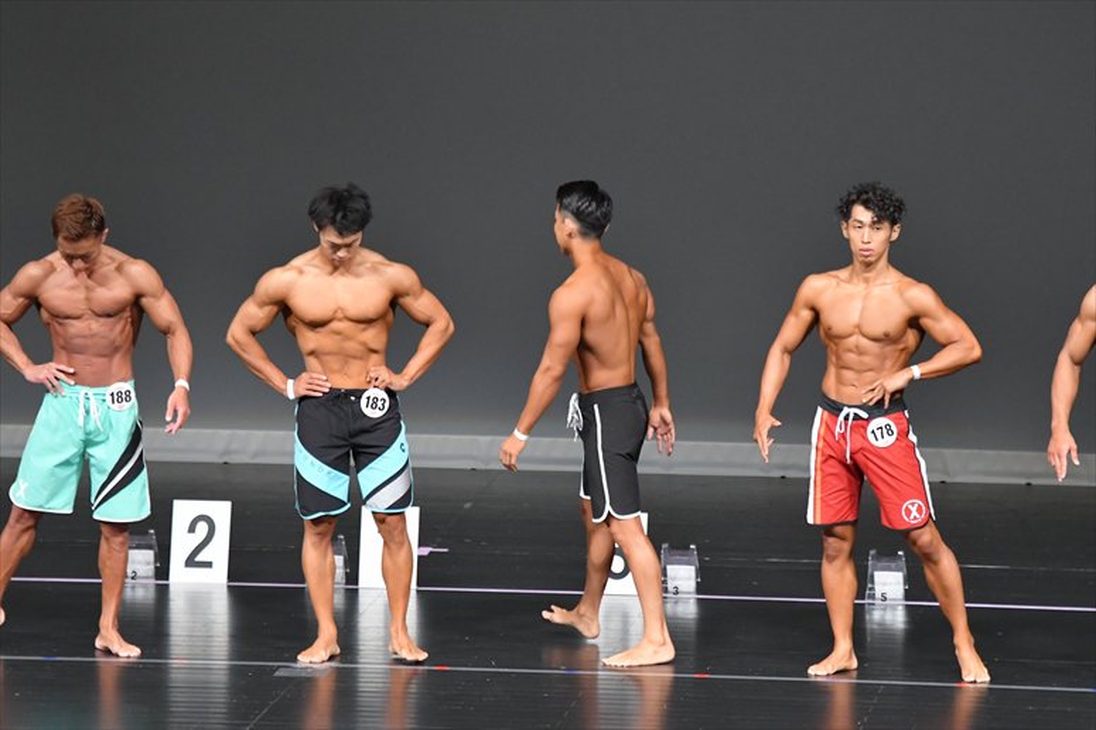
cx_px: 548
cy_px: 365
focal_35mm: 285
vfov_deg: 4.8
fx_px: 8673
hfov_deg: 7.2
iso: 5000
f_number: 5.6
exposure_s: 1/400
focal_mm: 190
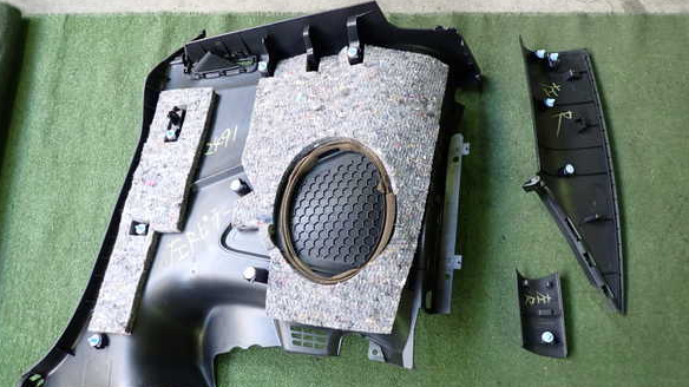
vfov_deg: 41.4
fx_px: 511
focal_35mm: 28
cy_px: 205
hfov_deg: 67.9
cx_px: 346
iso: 200
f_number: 2
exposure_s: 1/50
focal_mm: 4.5
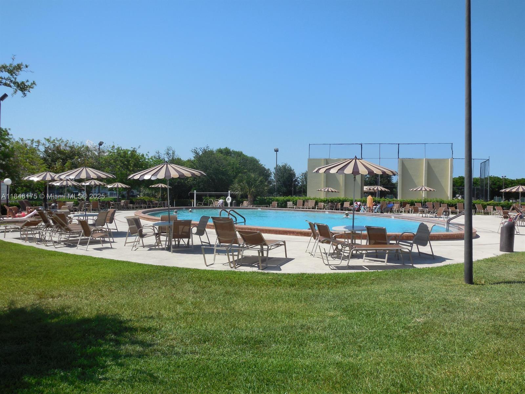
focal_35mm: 34
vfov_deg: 41.8
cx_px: 262
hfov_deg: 54.0
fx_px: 516
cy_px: 197
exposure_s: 1/2000
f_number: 3.4
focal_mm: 6.1
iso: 125
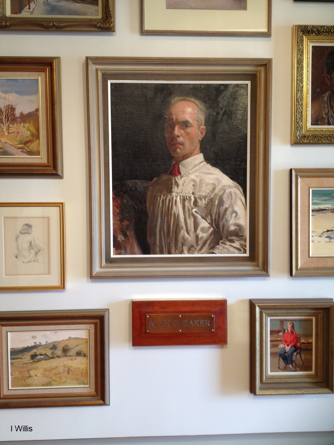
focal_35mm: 35
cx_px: 167
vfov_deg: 52.6
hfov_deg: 40.7
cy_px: 222
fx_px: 450
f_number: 2.4
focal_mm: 4.28
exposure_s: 1/20
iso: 64
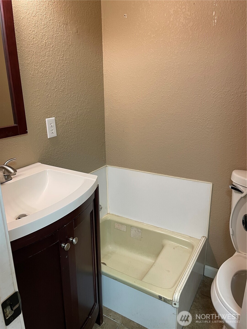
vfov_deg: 67.3
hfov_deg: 53.1
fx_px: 247
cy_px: 164
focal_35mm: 26
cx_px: 124
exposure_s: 1/60
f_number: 1.6
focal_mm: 4.2
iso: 100
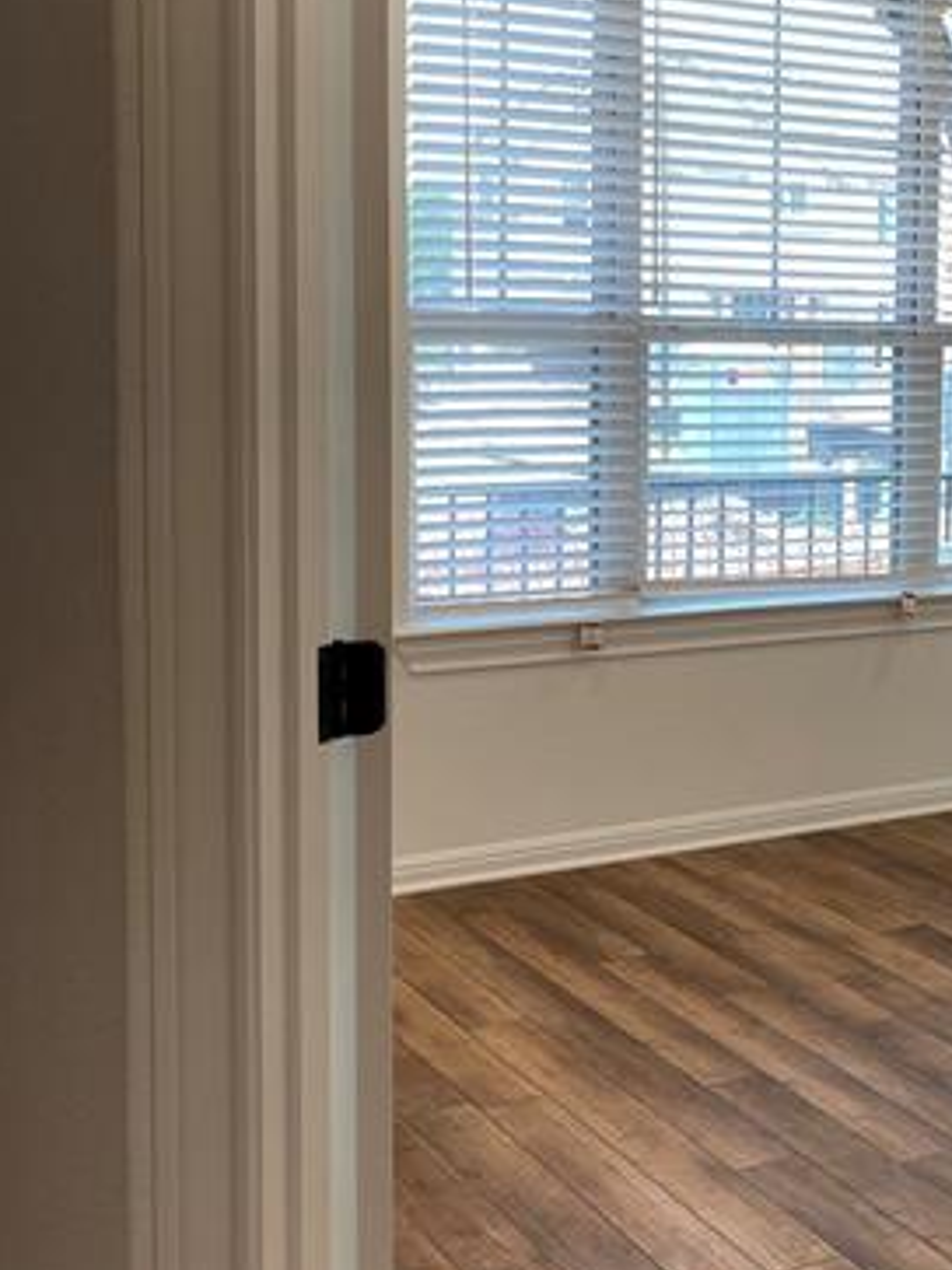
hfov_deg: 25.1
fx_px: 2018
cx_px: 990
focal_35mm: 55
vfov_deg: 34.9
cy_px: 535
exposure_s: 1/120
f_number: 1.8
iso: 64
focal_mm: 4.25
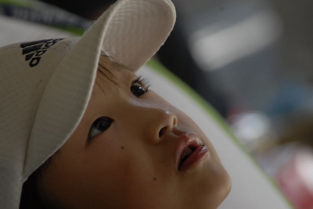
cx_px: 148
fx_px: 4474
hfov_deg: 4.0
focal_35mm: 514
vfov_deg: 2.7
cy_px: 111
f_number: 7.1
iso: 400
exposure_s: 1/60
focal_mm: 300
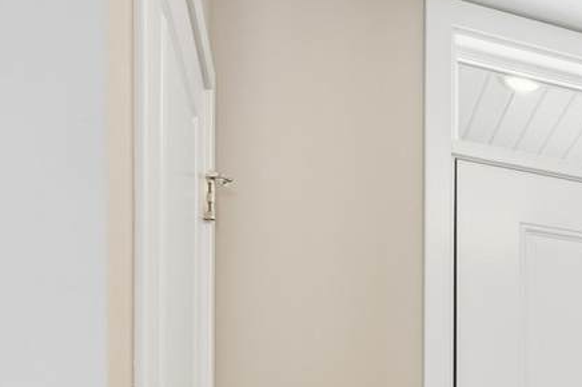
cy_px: 513
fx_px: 783
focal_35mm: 48
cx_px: 665
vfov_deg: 24.1
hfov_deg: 34.3
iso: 200
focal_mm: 11
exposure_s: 1/40
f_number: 10
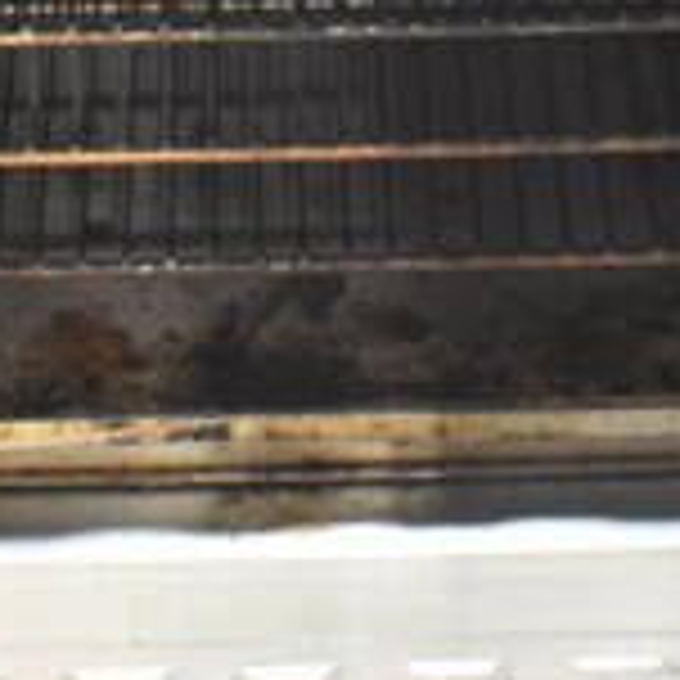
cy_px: -556
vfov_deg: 10.6
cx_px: 270
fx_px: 3423
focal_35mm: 154
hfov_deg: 11.3
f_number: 3.8
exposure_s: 1/30
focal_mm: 20
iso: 2200
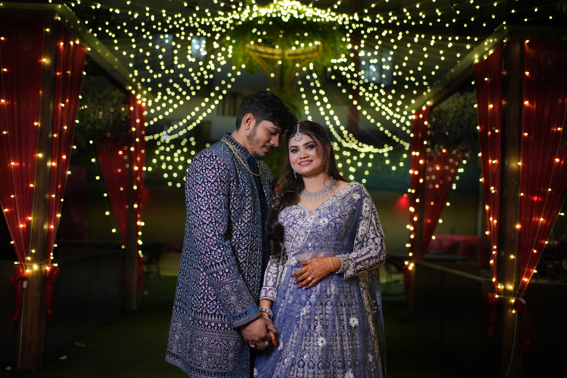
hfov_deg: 54.4
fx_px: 551
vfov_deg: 37.9
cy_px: 189
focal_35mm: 35
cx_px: 284
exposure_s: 1/250
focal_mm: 35
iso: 400
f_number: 1.8
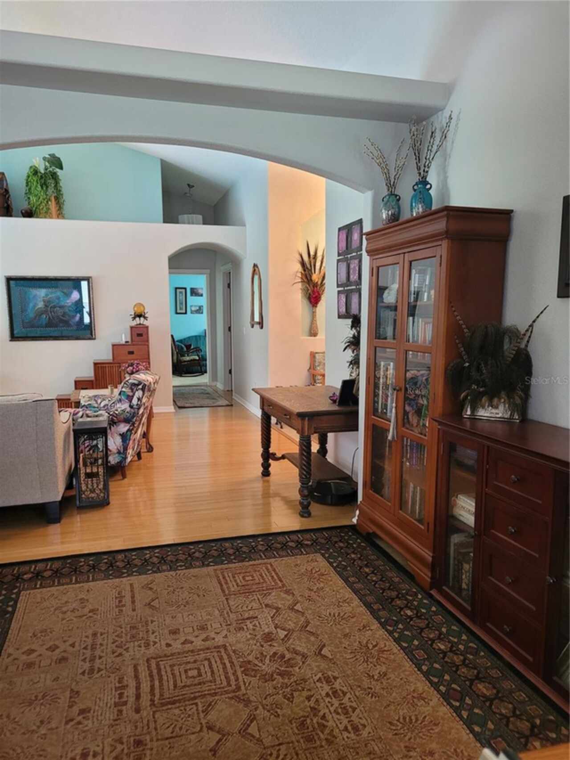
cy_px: 380
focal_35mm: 26
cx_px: 285
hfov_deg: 53.1
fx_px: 571
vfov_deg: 67.3
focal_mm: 5.4
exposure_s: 1/40
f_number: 1.8
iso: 250
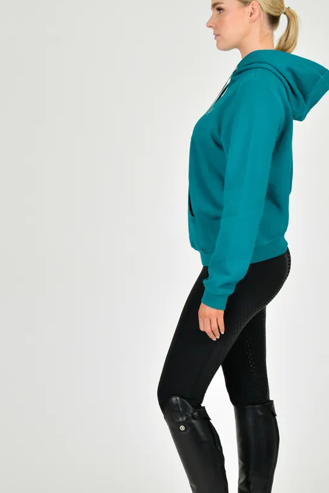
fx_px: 1453
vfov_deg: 19.3
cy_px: 250
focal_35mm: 106
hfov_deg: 12.9
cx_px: 215
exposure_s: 1/160
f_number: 5
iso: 100
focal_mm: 70
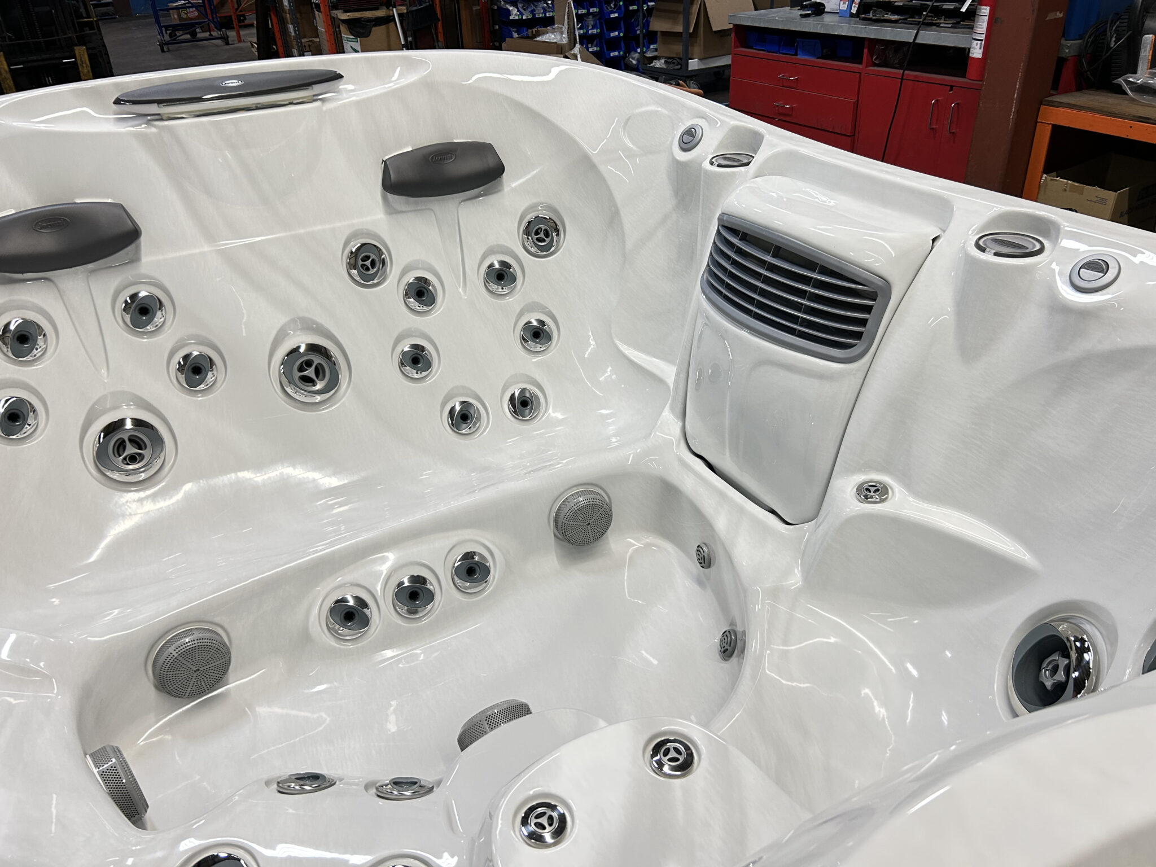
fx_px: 868
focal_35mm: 26
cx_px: 578
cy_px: 434
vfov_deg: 53.1
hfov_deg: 67.3
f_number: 1.5
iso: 125
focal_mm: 5.7
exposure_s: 1/60
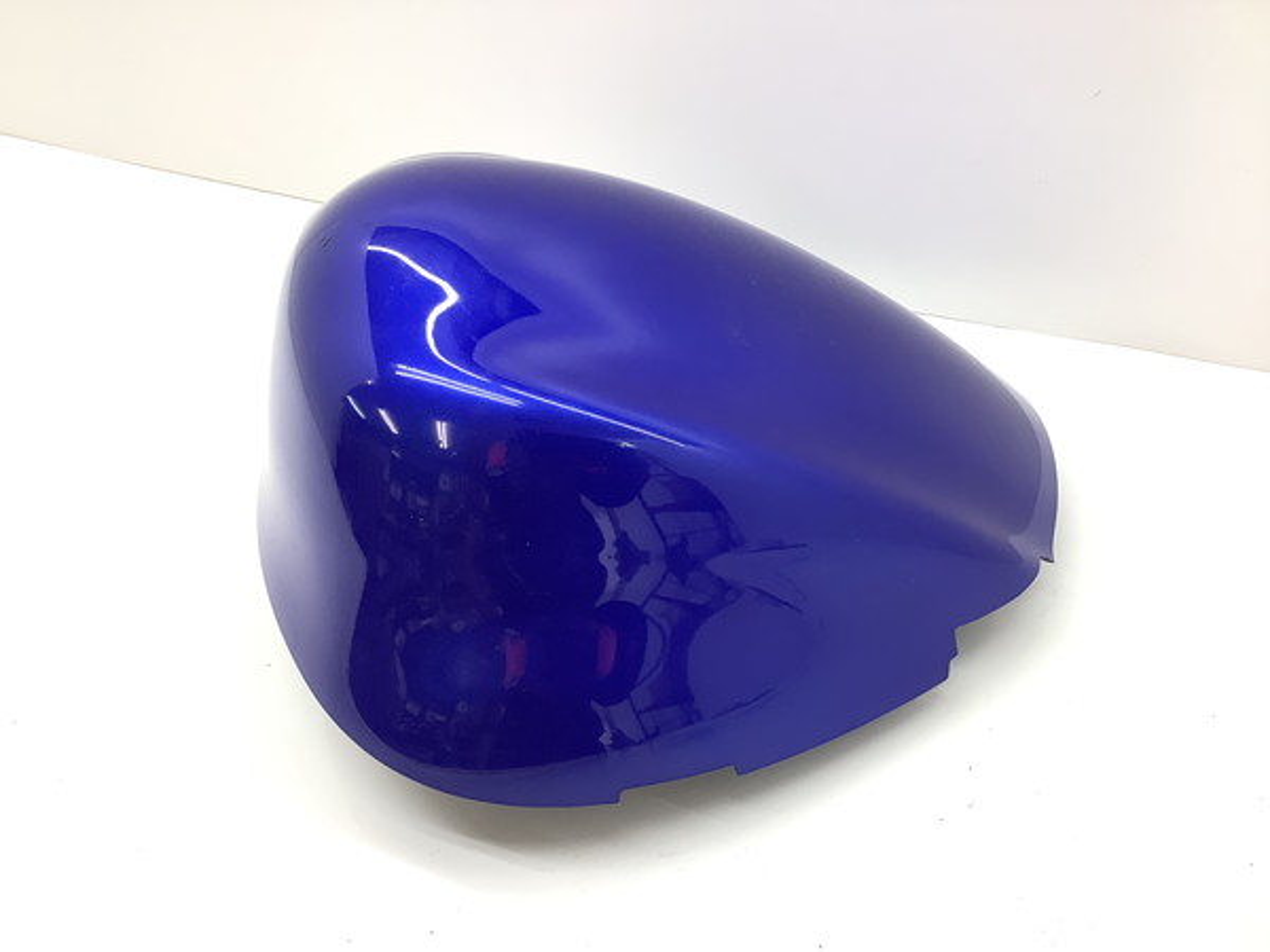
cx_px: 635
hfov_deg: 58.4
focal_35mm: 31
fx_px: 1137
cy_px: 476
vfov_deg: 45.4
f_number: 2.4
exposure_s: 1/120
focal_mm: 3.3
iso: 50
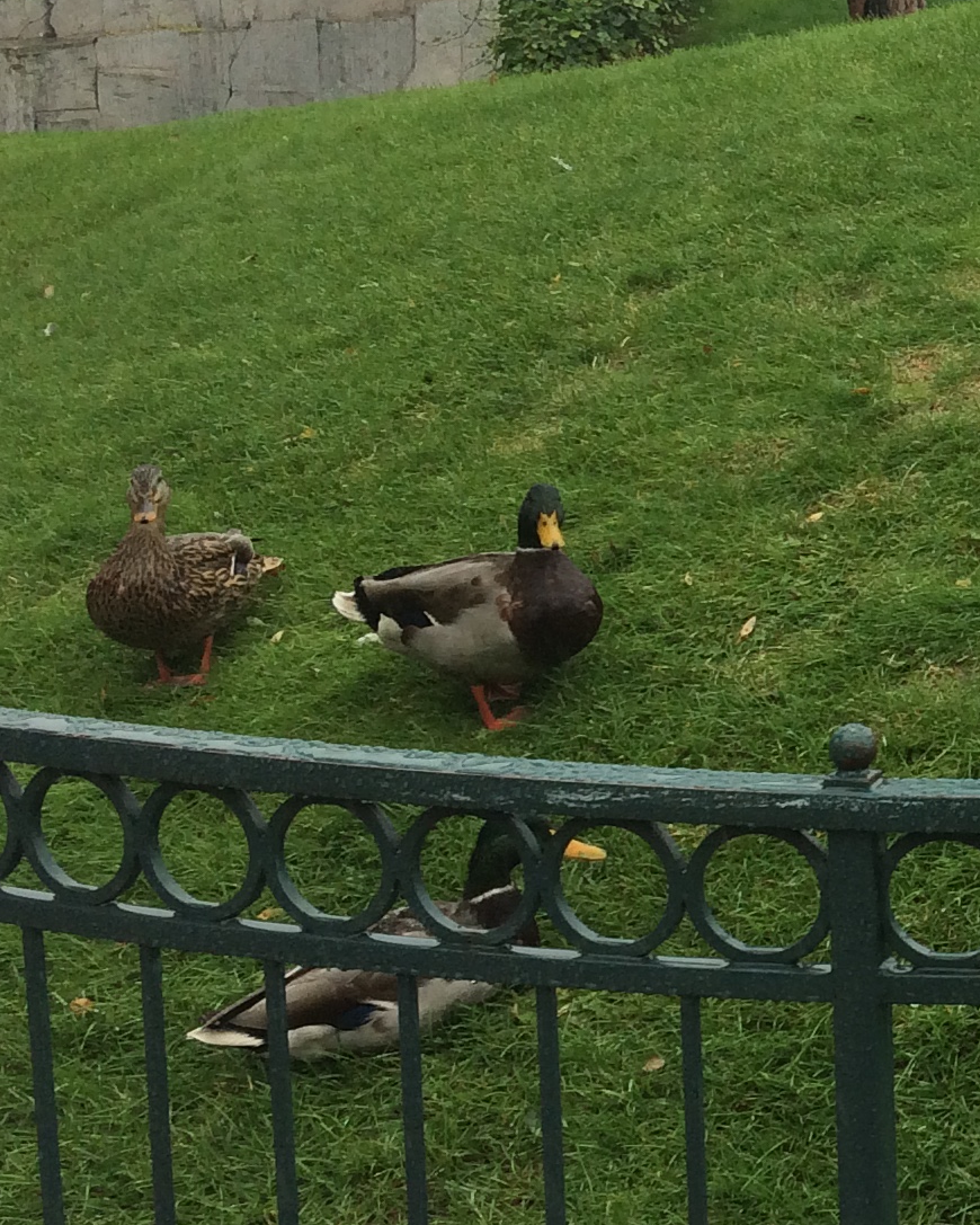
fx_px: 3081
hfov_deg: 16.1
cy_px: 411
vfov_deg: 22.4
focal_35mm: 85
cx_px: 1586
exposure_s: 1/427
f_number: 2.2
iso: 32
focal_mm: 4.15
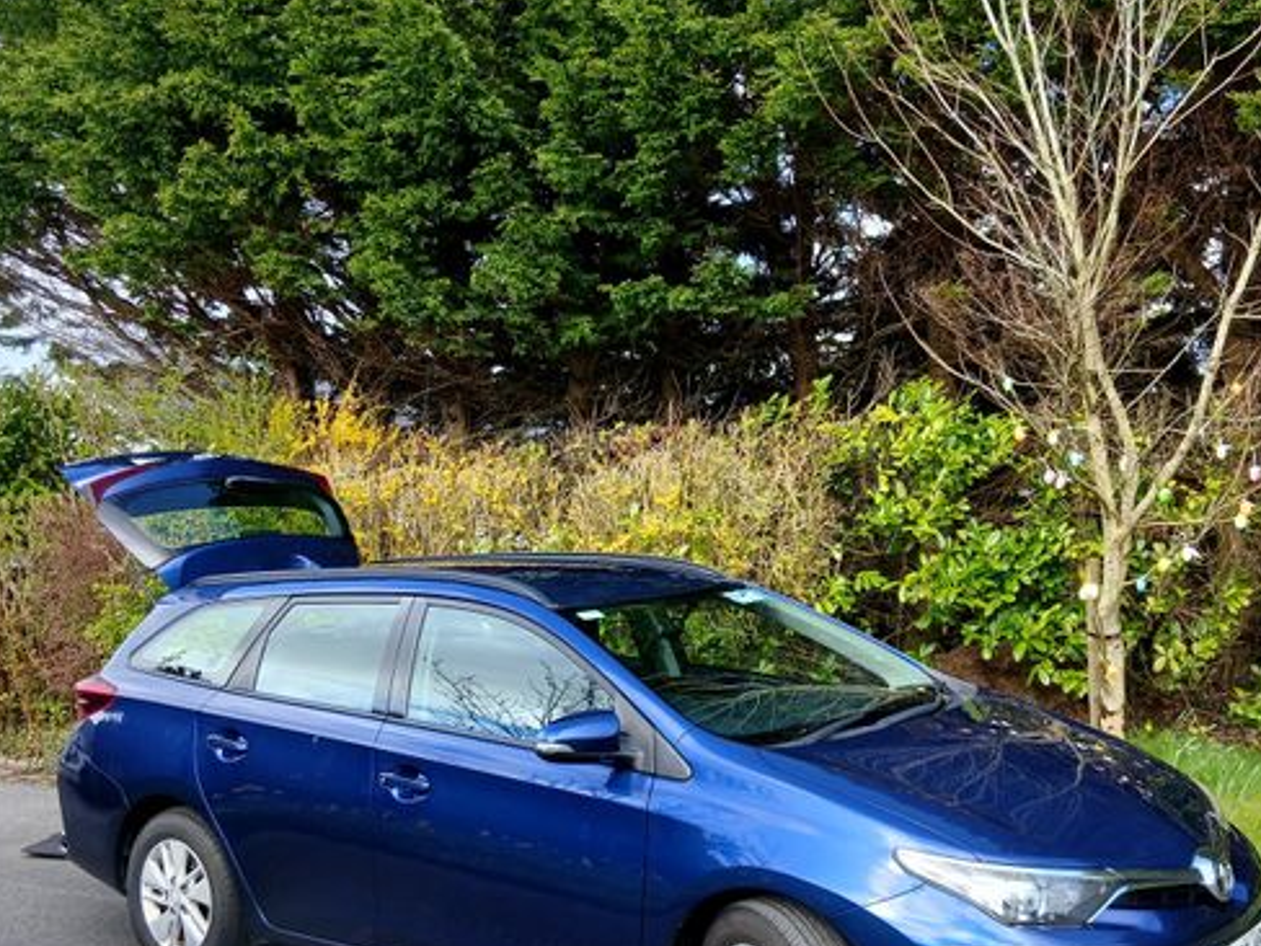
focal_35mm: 32
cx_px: 672
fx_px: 1166
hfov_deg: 56.8
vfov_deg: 44.0
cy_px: 548
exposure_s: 1/100
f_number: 1.8
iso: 25
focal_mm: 3.98
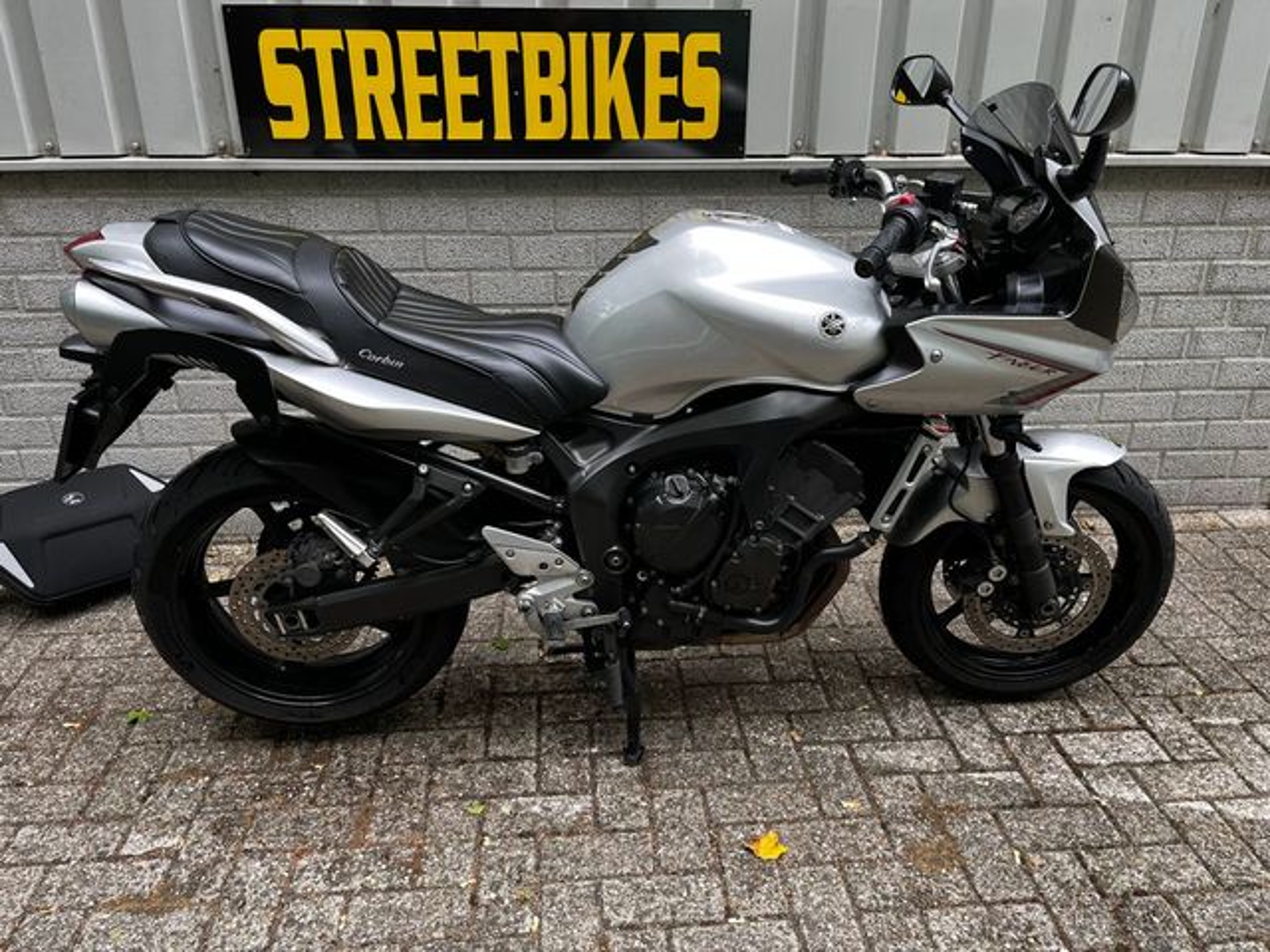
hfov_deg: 67.3
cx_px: 635
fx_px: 954
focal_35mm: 26
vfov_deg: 53.1
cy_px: 476
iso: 32
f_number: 1.6
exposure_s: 1/130
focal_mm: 5.1
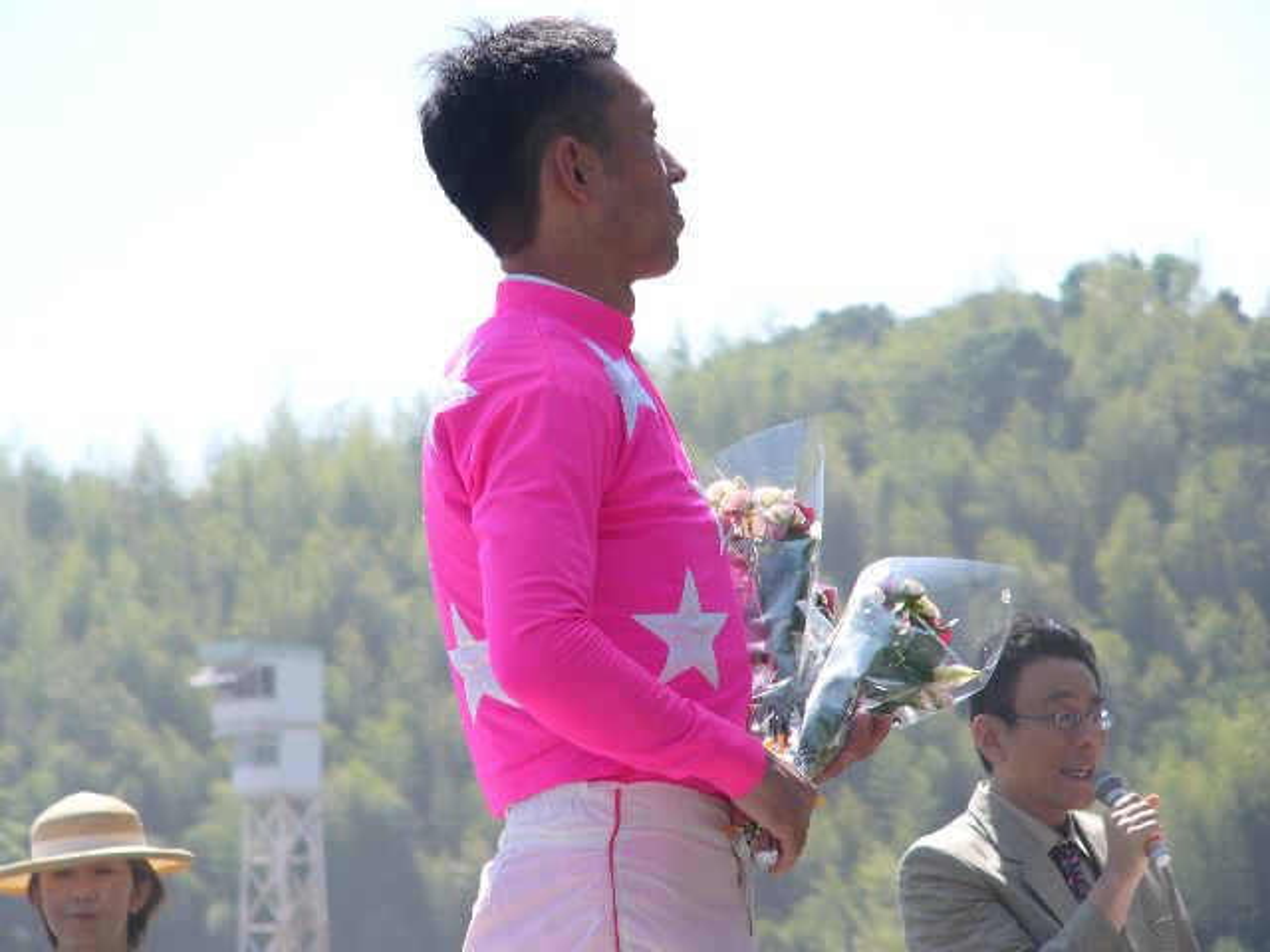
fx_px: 8218
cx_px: 635
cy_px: 476
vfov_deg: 6.6
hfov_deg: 8.8
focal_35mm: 224
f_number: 8
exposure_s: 1/400
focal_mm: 37.3
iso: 50
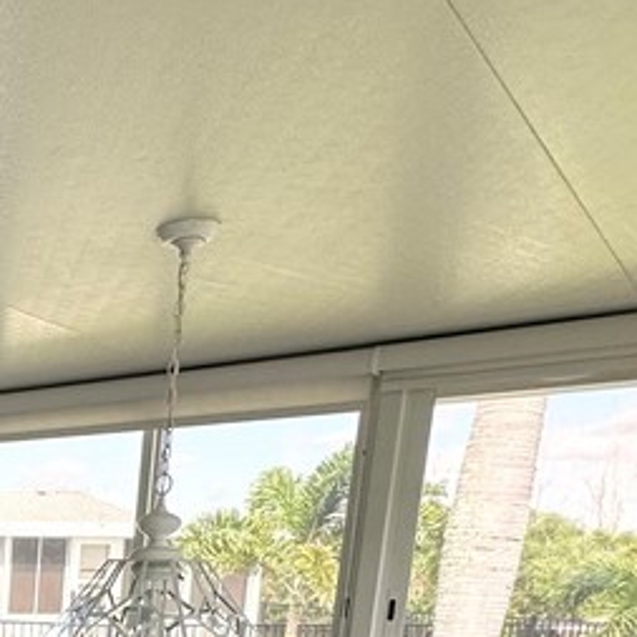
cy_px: 763
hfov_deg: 25.5
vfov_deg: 29.3
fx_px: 1041
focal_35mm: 50
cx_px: -322
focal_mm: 2.22
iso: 80
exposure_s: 1/99
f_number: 2.2
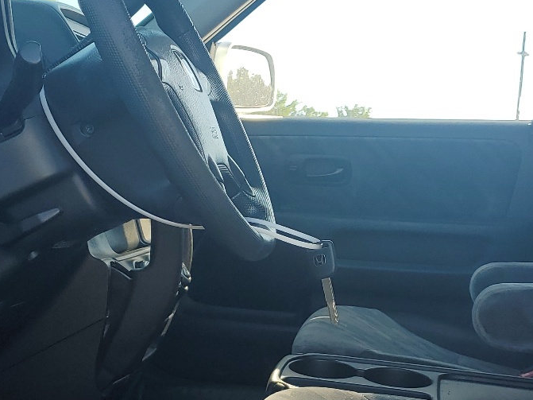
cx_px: 296
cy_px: 292
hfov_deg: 31.2
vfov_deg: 23.4
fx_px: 954
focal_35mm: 62
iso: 50
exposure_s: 1/476
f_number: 1.5
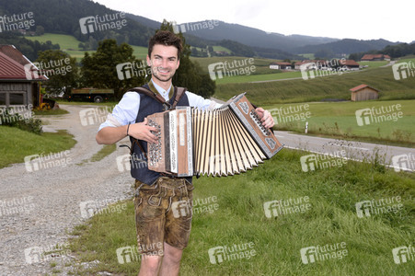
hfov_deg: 38.2
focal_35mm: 52
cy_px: 138
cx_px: 208
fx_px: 599
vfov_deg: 26.0
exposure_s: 1/160
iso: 320
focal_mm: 52
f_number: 9
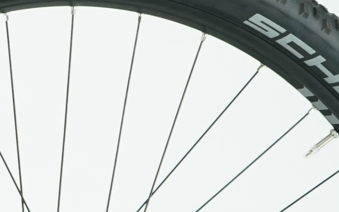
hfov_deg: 5.7
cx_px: -598
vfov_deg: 3.8
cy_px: 110
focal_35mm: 347
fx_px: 3207
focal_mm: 52
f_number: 5.6
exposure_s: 1/200
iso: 1600
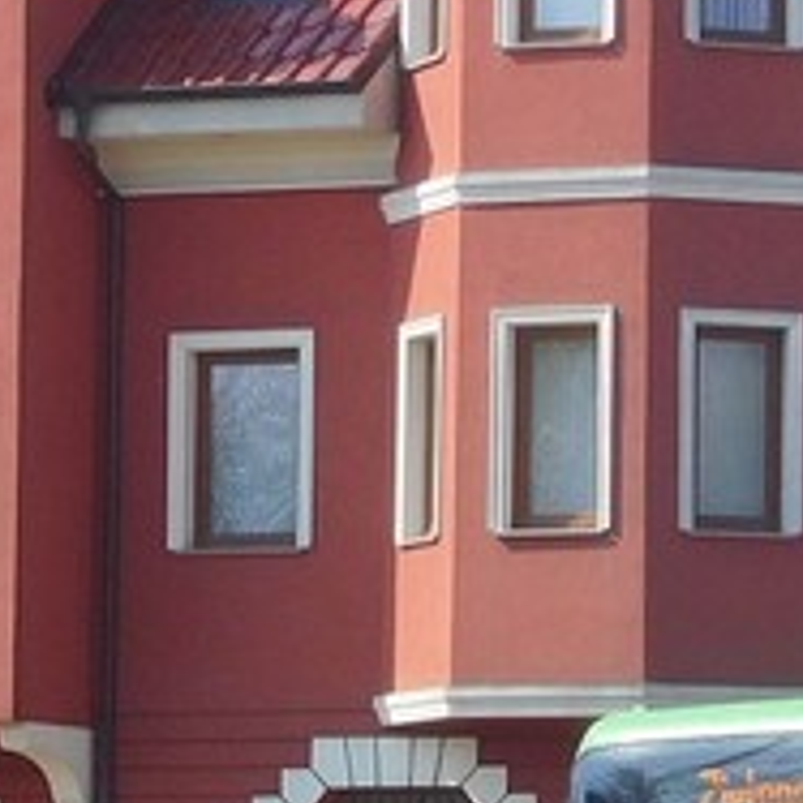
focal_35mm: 297
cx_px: 975
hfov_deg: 5.9
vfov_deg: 5.9
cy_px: 629
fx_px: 7795
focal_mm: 12.5
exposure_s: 1/500
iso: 125
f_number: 4.5
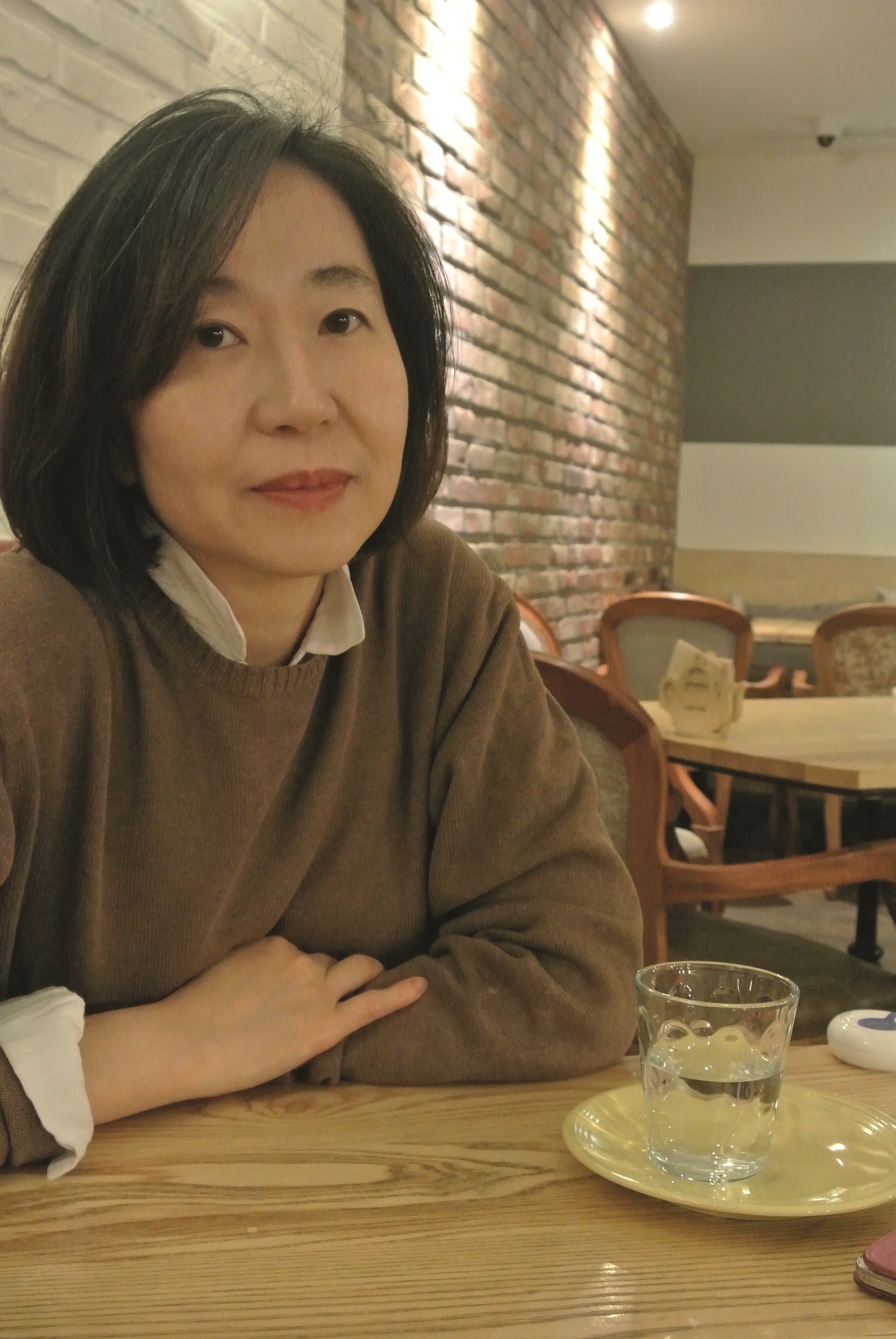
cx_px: 448
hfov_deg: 32.0
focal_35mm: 42
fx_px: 1563
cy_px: 670
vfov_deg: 46.3
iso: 3200
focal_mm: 15.7
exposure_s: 1/13
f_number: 5
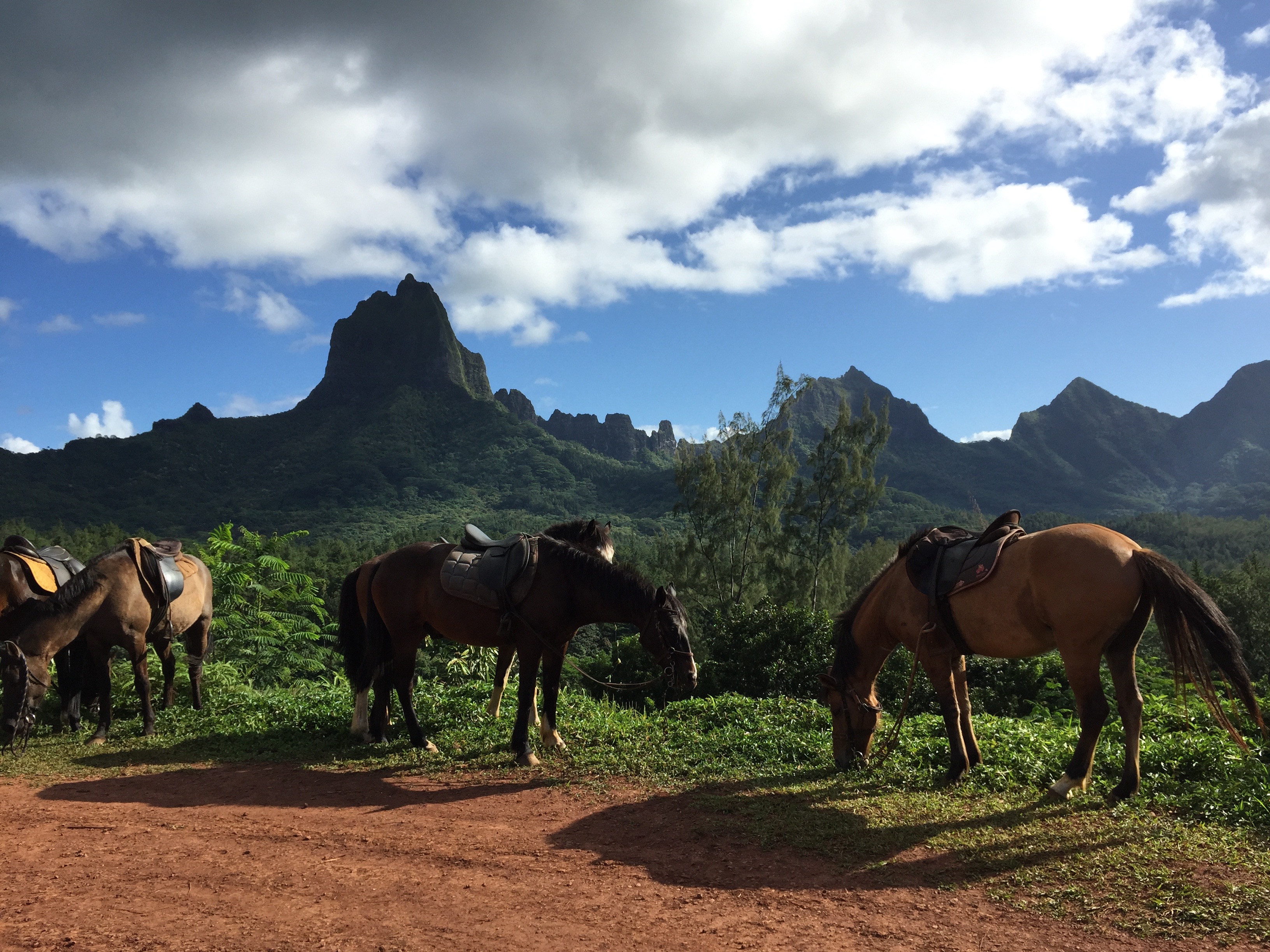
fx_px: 1064
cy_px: 476
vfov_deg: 48.2
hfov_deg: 61.7
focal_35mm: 29
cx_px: 635
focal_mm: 4.15
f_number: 2.2
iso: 32
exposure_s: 1/2198
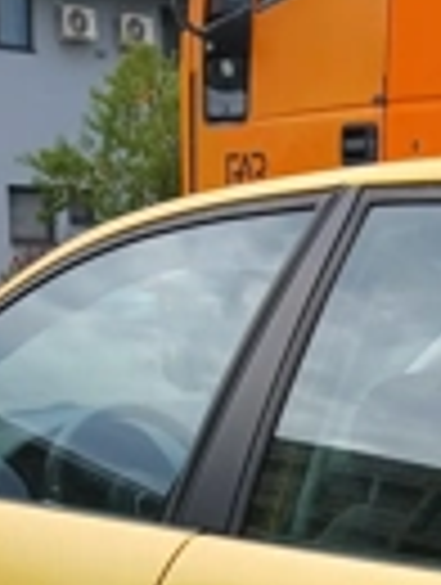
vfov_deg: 21.6
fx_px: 1354
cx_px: 378
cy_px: 796
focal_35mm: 80
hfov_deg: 18.3
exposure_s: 1/100
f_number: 1.8
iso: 25
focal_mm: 3.98
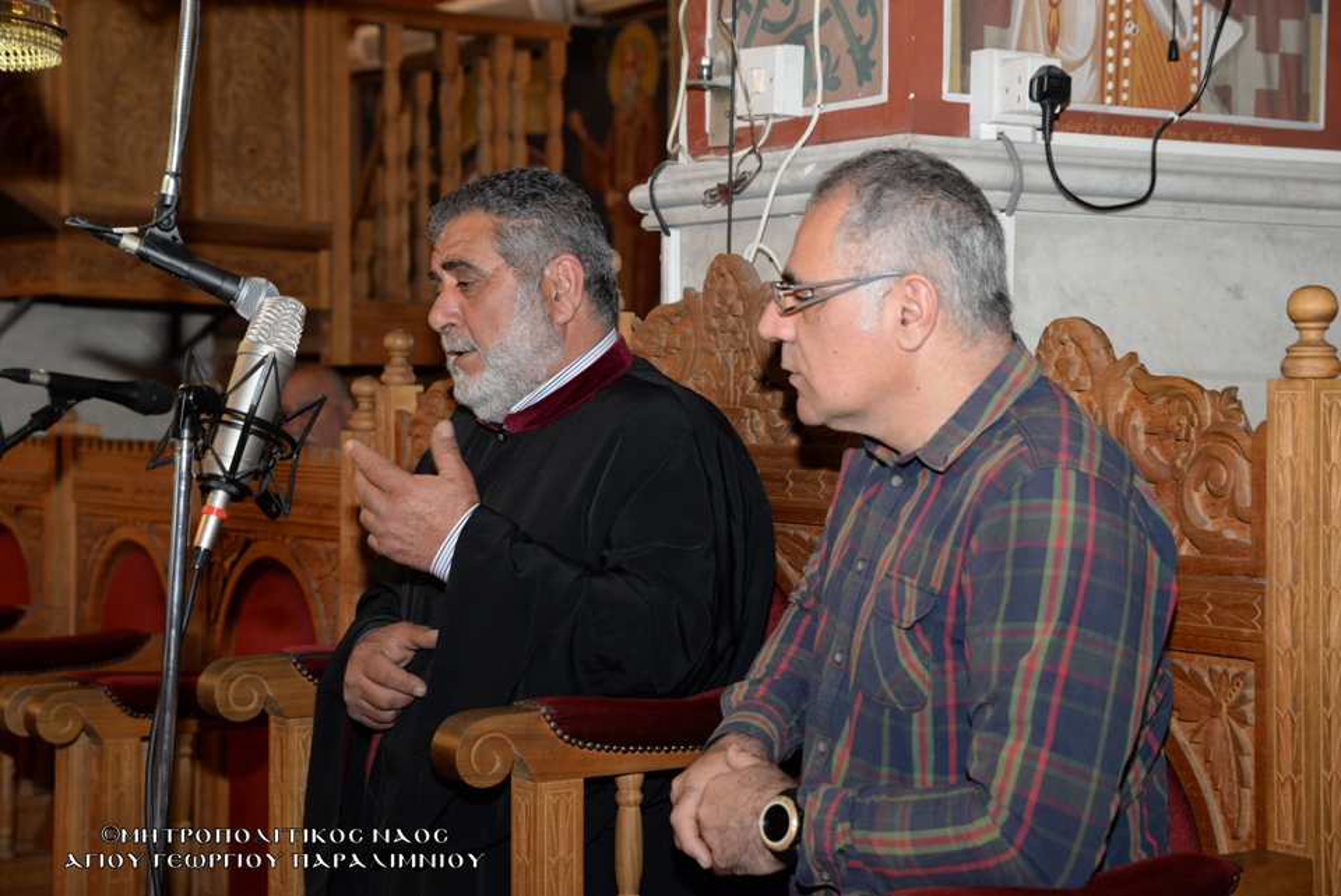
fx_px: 2609
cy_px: 448
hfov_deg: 28.8
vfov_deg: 19.5
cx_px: 670
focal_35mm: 70
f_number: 6.3
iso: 400
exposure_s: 1/60
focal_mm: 70
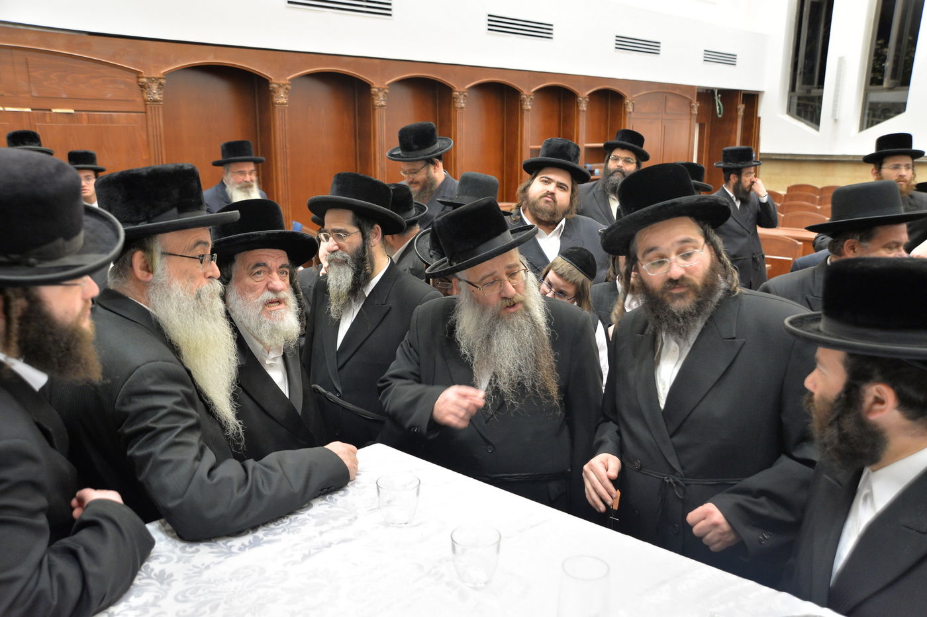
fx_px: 824
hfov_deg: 58.7
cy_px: 308
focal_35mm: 32
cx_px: 464
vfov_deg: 41.1
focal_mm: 32
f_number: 4
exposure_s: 1/100
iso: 1000
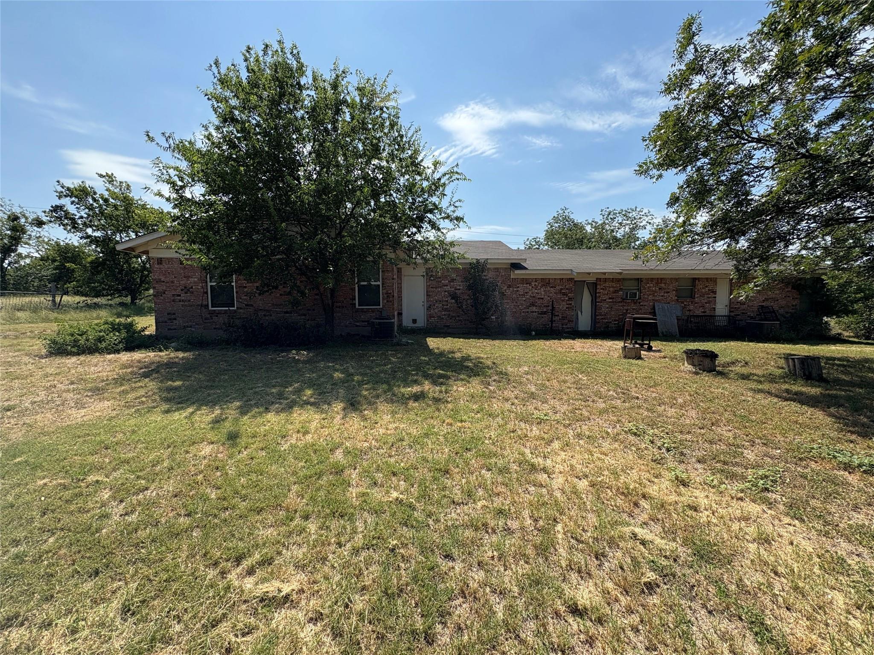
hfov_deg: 102.1
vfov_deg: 85.7
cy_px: 328
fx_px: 353
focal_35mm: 14
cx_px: 437
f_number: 2.2
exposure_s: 1/1277
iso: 50
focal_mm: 2.22
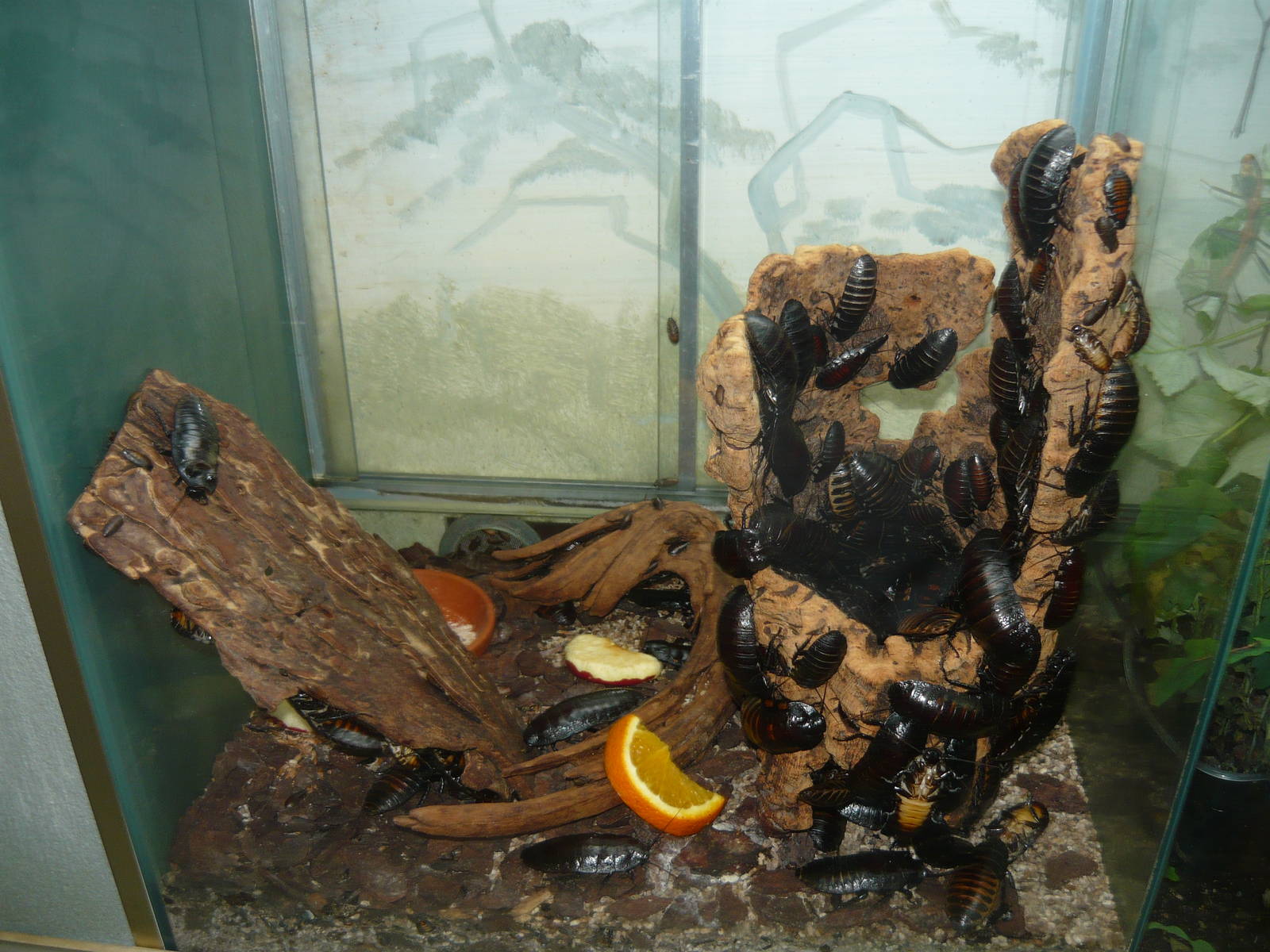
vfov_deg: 42.9
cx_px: 635
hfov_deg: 55.4
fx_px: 1211
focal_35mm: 33
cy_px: 476
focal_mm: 5.5
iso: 100
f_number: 2.8
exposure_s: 1/30
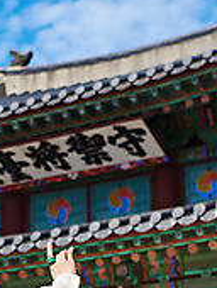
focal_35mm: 122
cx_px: -6
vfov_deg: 15.9
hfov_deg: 12.0
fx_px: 1017
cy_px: 264
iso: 100
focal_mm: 36
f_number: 2.8
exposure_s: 1/2500
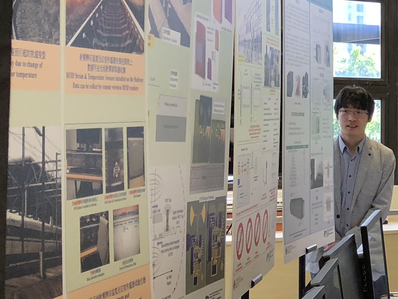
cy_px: 101
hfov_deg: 17.6
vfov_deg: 14.5
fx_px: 1173
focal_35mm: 102
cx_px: 569
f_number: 1.8
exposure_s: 1/50
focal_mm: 4
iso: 25
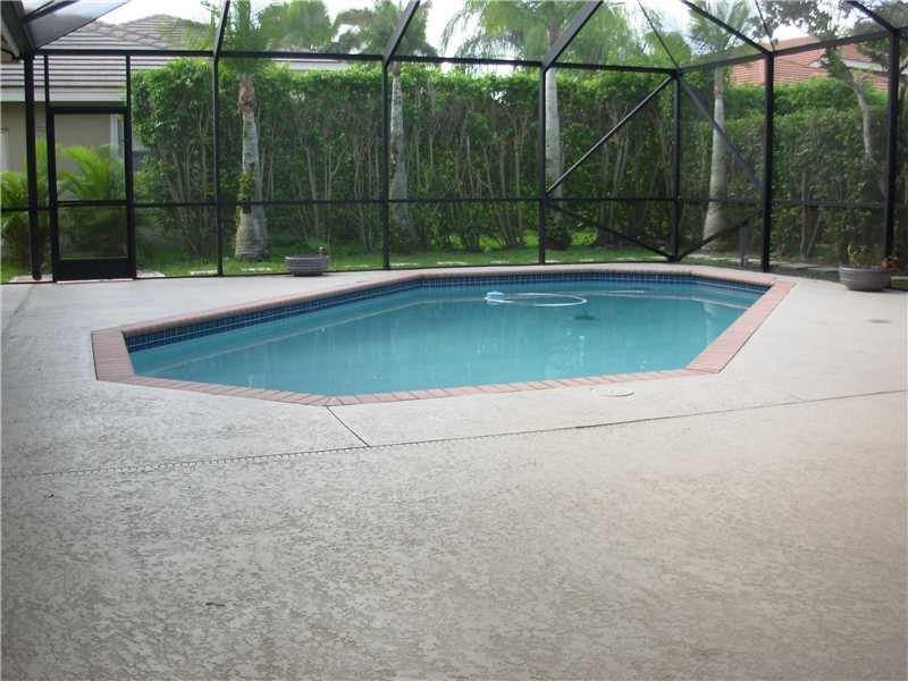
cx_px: 454
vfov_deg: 37.7
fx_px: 997
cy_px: 340
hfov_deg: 49.0
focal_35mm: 38
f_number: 2.9
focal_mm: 6.3
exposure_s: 1/132
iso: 50
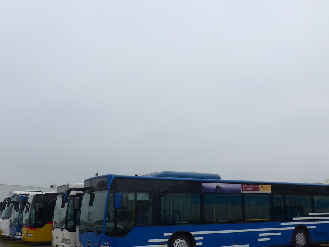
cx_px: 174
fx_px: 380
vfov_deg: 35.7
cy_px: 160
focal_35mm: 40
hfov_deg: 46.8
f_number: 2.8
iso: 80
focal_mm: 6
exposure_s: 1/640
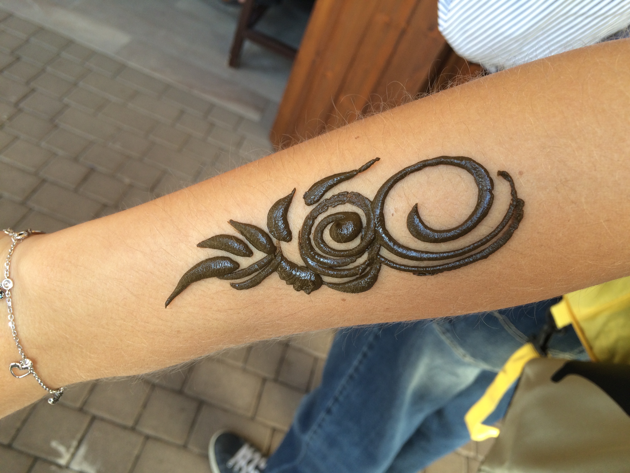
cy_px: 236
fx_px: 528
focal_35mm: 29
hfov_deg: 61.7
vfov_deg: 48.2
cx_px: 315
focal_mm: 4.15
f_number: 2.2
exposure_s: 1/60
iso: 40
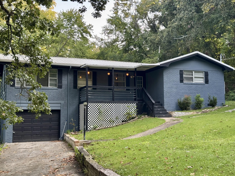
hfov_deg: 39.7
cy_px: 88
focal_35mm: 48
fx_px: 326
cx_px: 118
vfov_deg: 30.3
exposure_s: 1/181
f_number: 1.78
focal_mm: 6.76
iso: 64
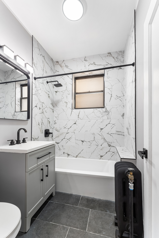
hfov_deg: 81.2
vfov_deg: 104.3
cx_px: 80
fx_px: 93
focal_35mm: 14
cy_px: 119
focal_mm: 14
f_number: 11
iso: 100
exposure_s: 1/1.67
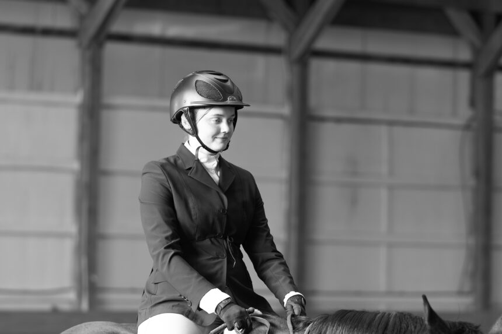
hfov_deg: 11.6
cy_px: 167
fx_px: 2468
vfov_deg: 7.8
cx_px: 251
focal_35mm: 177
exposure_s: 1/800
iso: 2000
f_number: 2.8
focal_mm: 118
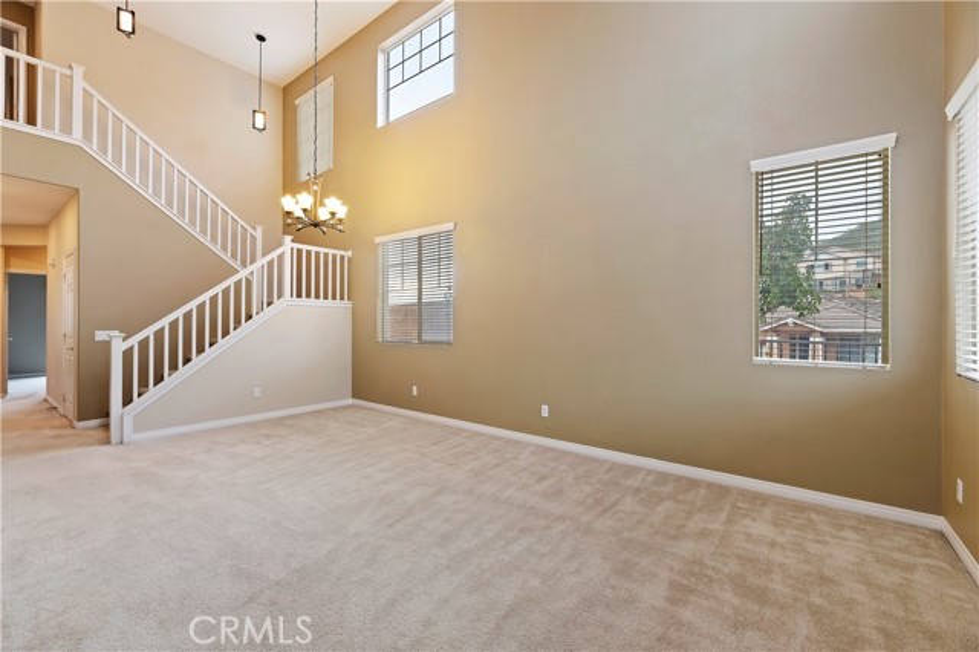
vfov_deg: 81.1
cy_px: 326
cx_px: 490
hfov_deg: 104.3
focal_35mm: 14
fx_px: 381
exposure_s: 1/8
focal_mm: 14
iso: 500
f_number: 10
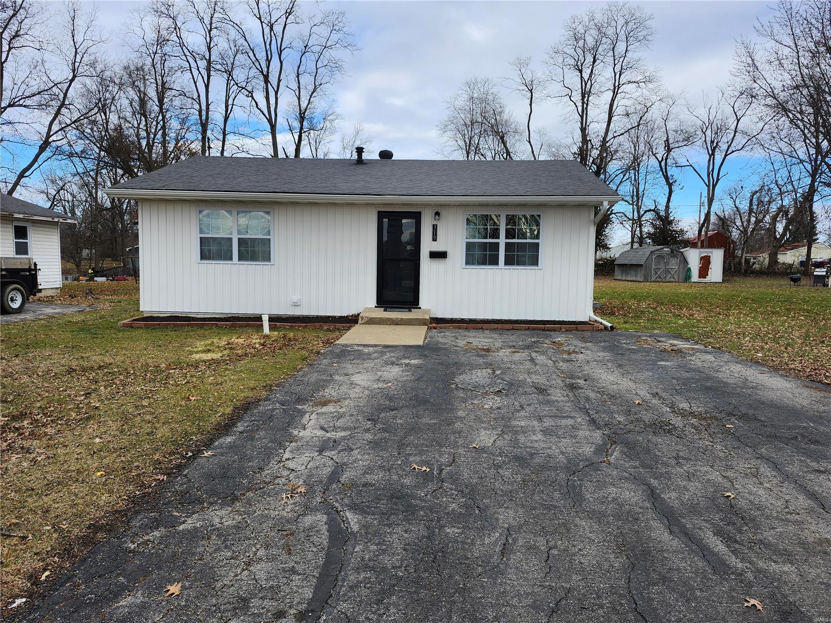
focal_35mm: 23
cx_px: 416
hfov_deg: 73.9
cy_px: 312
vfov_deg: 58.9
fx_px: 552
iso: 25
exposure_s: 1/666
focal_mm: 5.54
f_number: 1.8
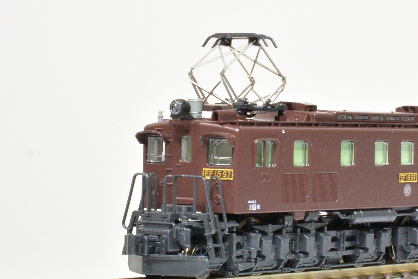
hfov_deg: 12.4
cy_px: 156
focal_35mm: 166
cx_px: 300
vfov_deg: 8.3
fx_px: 1927
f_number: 25
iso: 800
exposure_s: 1/2
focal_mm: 40
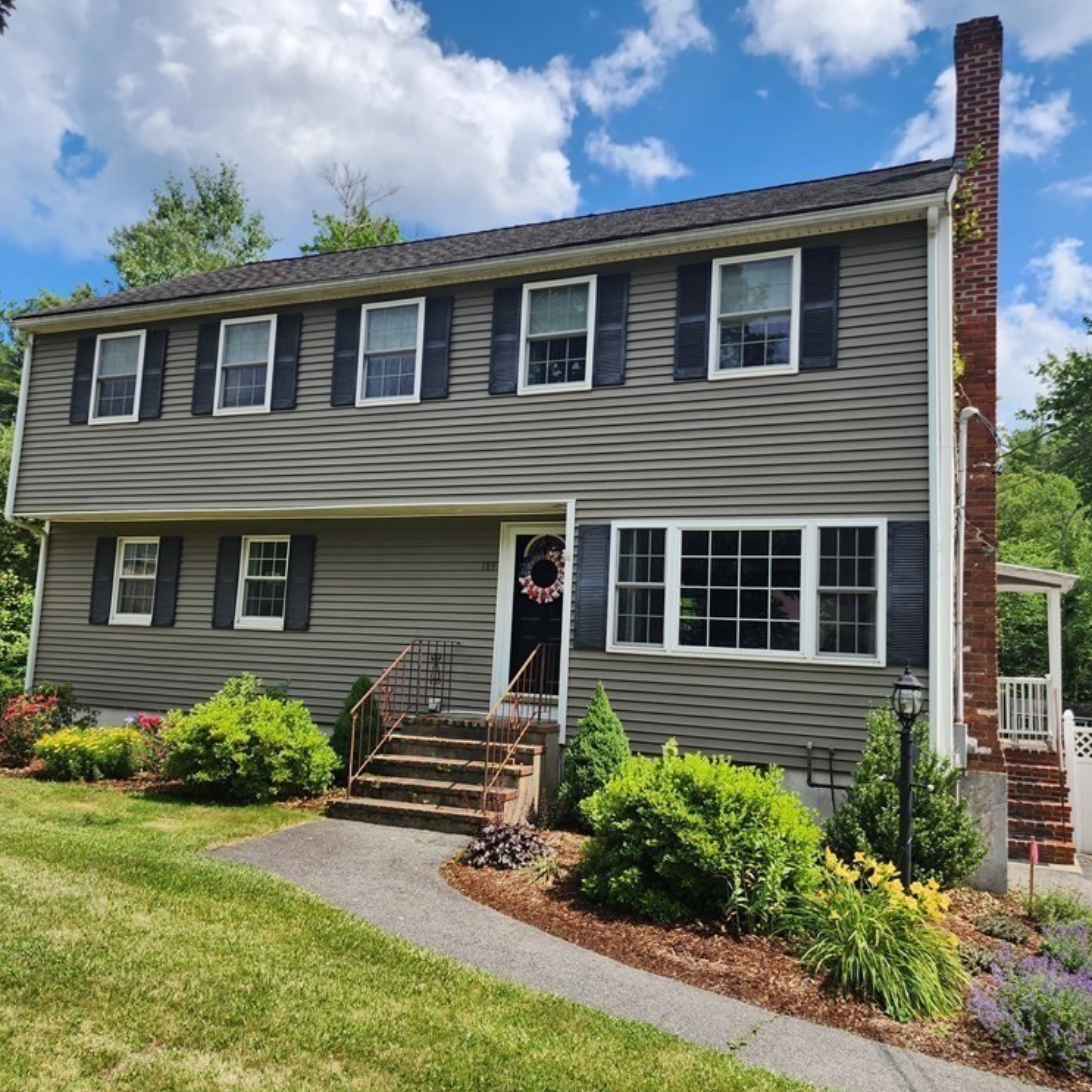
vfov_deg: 57.3
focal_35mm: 28
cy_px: 538
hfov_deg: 57.3
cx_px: 545
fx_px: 999
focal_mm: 6.4
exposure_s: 1/917
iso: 12
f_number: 1.8
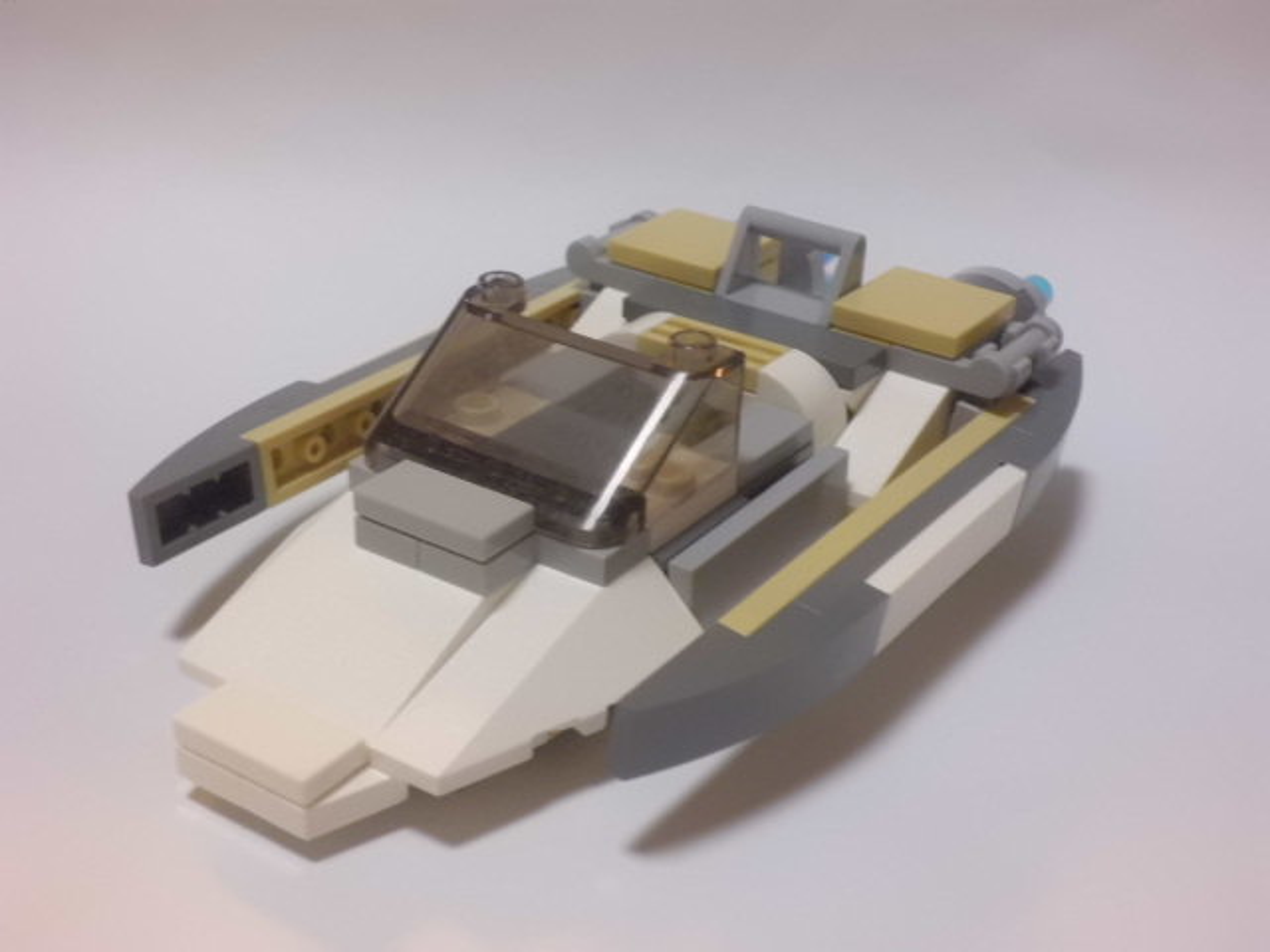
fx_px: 1724
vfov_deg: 30.9
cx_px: 635
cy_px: 476
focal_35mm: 47
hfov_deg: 40.4
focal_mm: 8.3
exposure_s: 1/20
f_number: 3.4
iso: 400
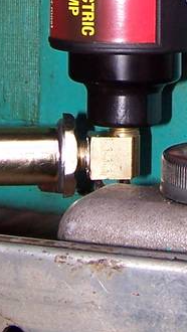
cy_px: -96
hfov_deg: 8.9
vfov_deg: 15.2
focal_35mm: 135
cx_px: 191
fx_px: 1188
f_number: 2.8
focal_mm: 6.3
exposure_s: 1/60
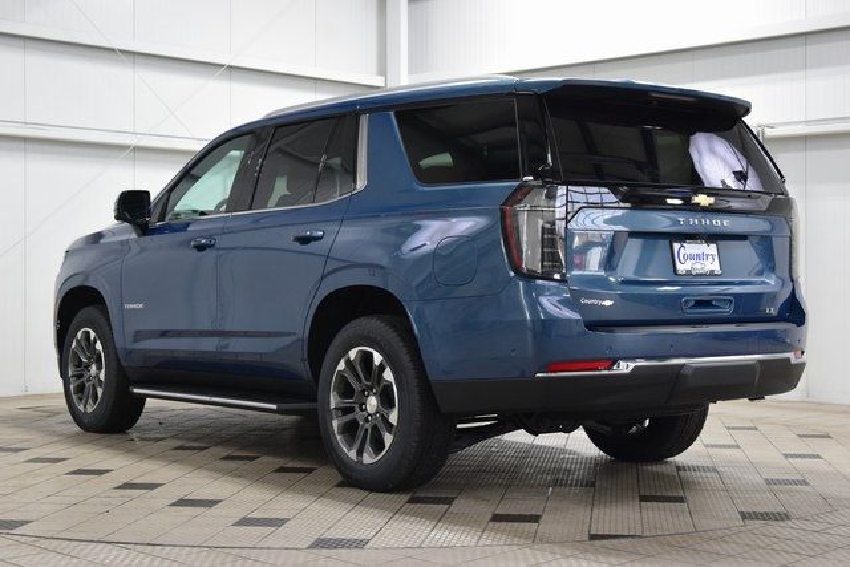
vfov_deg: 23.8
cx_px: 425
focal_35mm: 57
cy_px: 284
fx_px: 1346
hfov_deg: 35.0
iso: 1600
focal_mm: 38
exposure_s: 1/60
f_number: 5.6
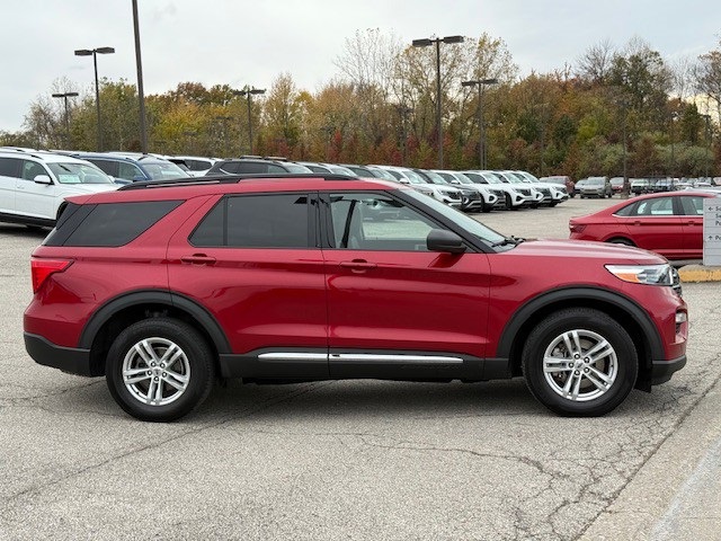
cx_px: 360
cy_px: 270
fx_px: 1000
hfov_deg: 39.7
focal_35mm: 48
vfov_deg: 30.3
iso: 64
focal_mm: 6.76
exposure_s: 1/620
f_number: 1.78
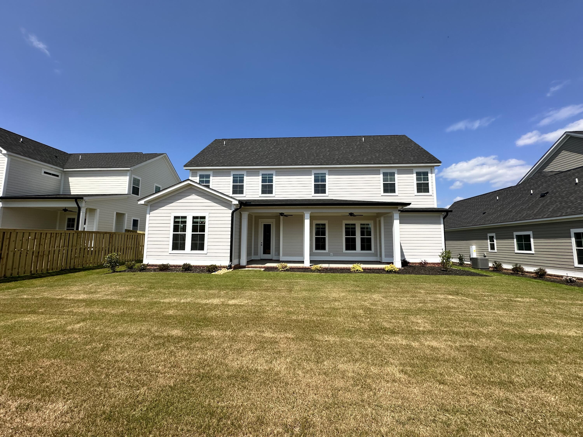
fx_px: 236
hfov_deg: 102.1
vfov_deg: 85.7
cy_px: 218
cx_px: 292
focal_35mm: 14
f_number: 2.2
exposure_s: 1/2817
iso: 40
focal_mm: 2.22
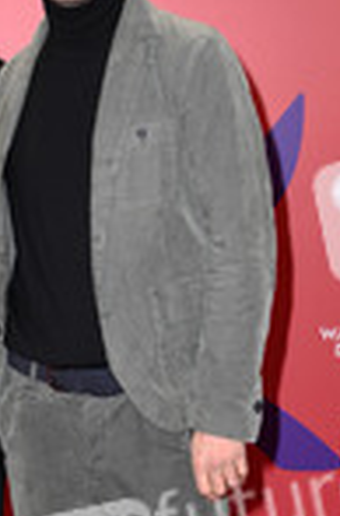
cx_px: -105
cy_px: 376
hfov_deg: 10.2
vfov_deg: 15.6
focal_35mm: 131
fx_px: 1869
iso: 640
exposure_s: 1/250
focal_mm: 48
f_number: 6.3
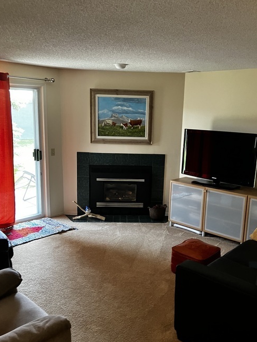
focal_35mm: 33
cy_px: 187
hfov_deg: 42.9
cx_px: 140
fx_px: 327
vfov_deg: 55.3
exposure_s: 1/40
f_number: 1.8
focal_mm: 3.99
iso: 320
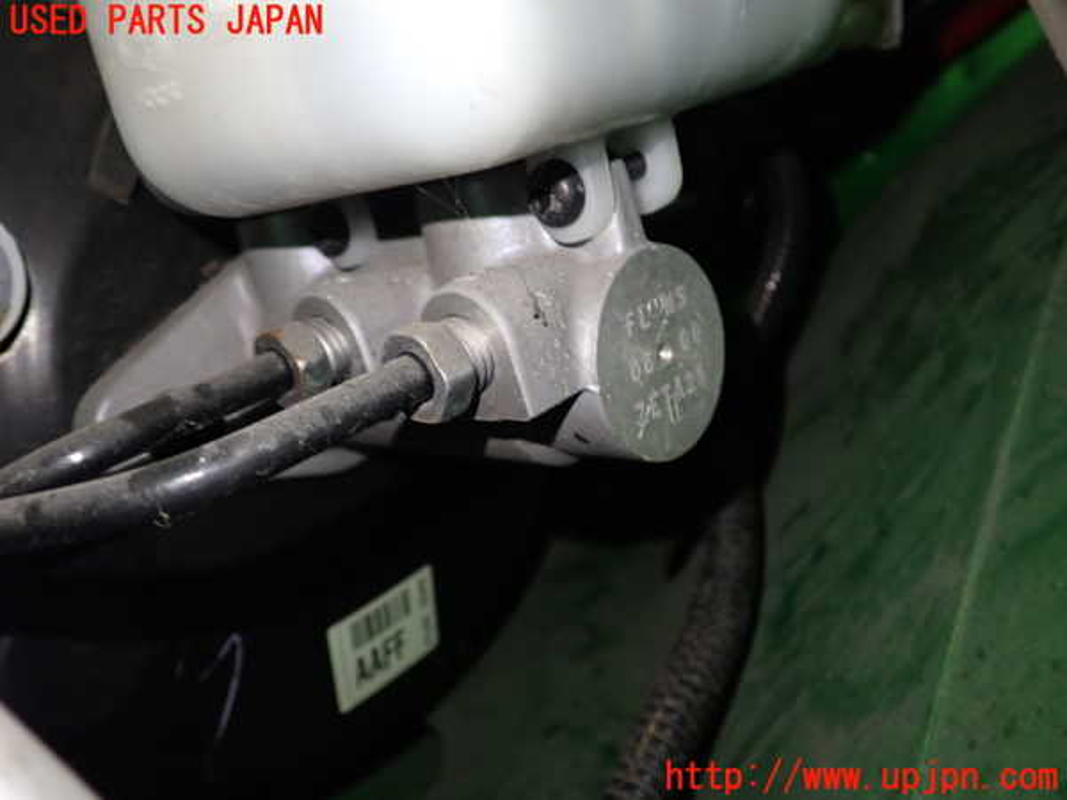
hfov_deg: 60.0
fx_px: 925
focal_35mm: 30
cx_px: 534
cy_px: 400
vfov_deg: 46.8
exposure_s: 1/30
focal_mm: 5.4
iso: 250
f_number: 2.3
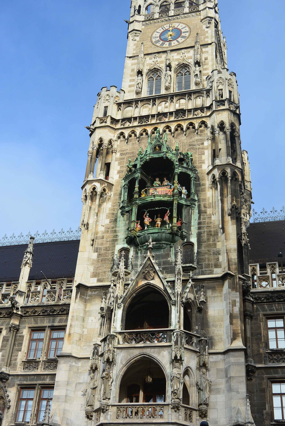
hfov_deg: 29.3
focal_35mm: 46
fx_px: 545
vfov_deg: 42.7
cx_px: 142
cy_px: 213
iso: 100
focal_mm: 17.1
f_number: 4.5
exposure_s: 1/640
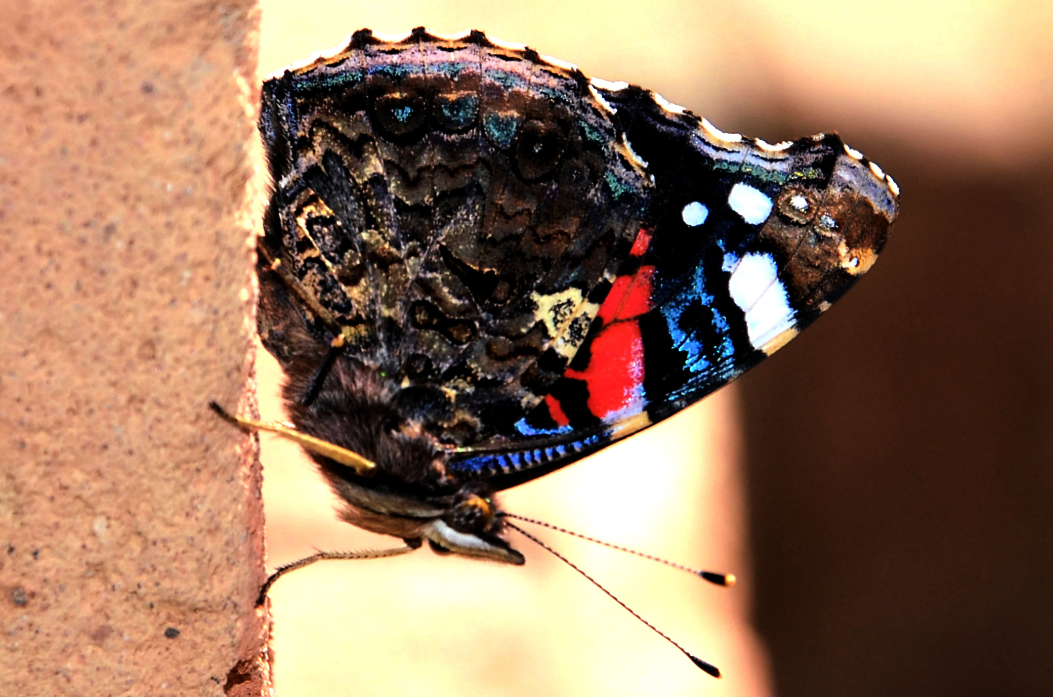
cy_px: 348
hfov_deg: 13.1
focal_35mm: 158
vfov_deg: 8.7
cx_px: 526
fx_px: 4597
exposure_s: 1/200
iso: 100
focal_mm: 105
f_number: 10
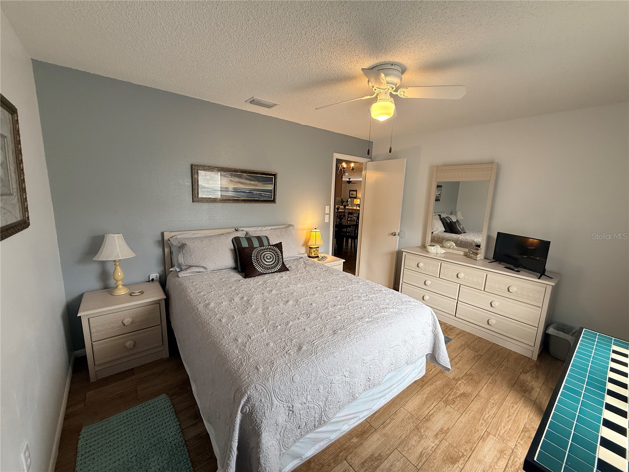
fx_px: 254
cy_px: 236
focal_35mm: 14
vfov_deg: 85.7
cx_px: 314
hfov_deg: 102.1
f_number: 2.2
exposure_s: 1/120
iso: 200
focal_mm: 2.22
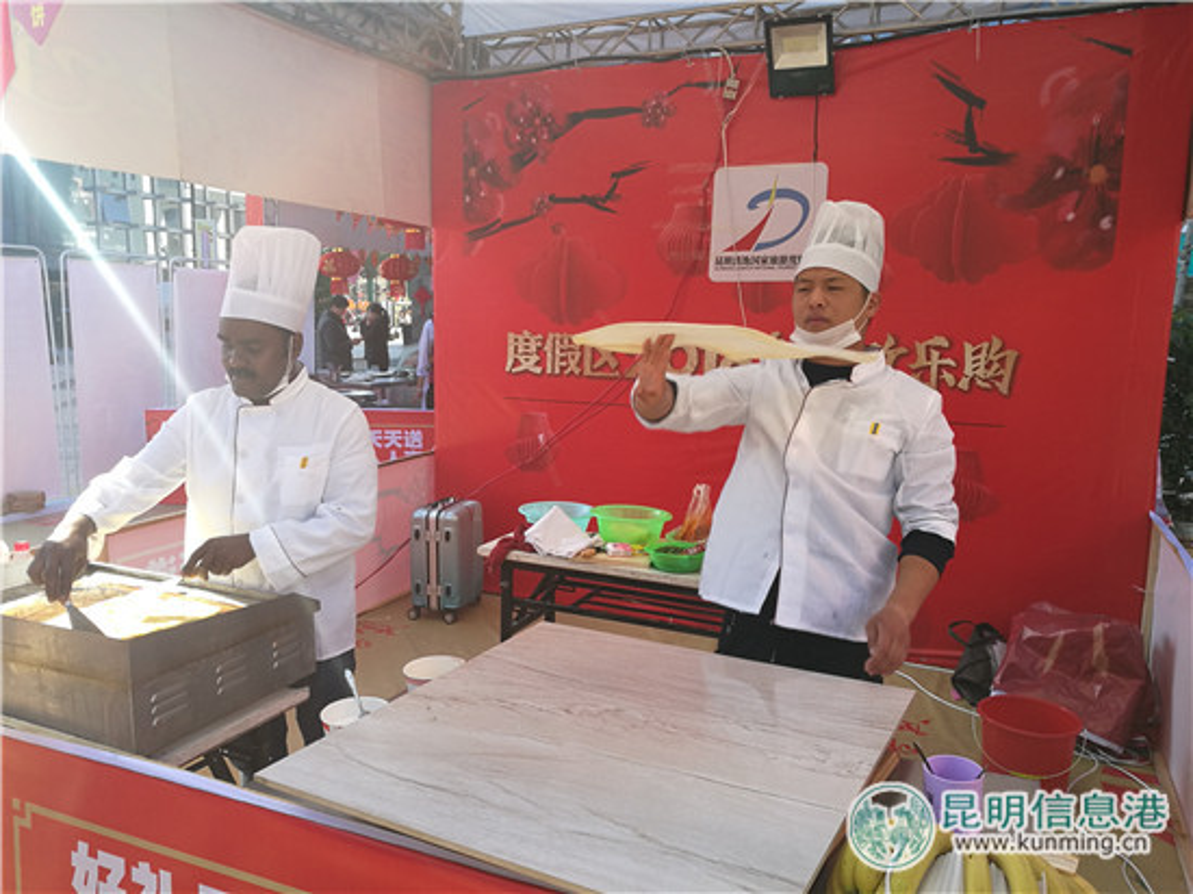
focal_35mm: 27
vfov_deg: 51.3
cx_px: 596
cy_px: 447
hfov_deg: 65.3
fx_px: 930
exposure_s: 1/207
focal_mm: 4.5
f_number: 2.2
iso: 50
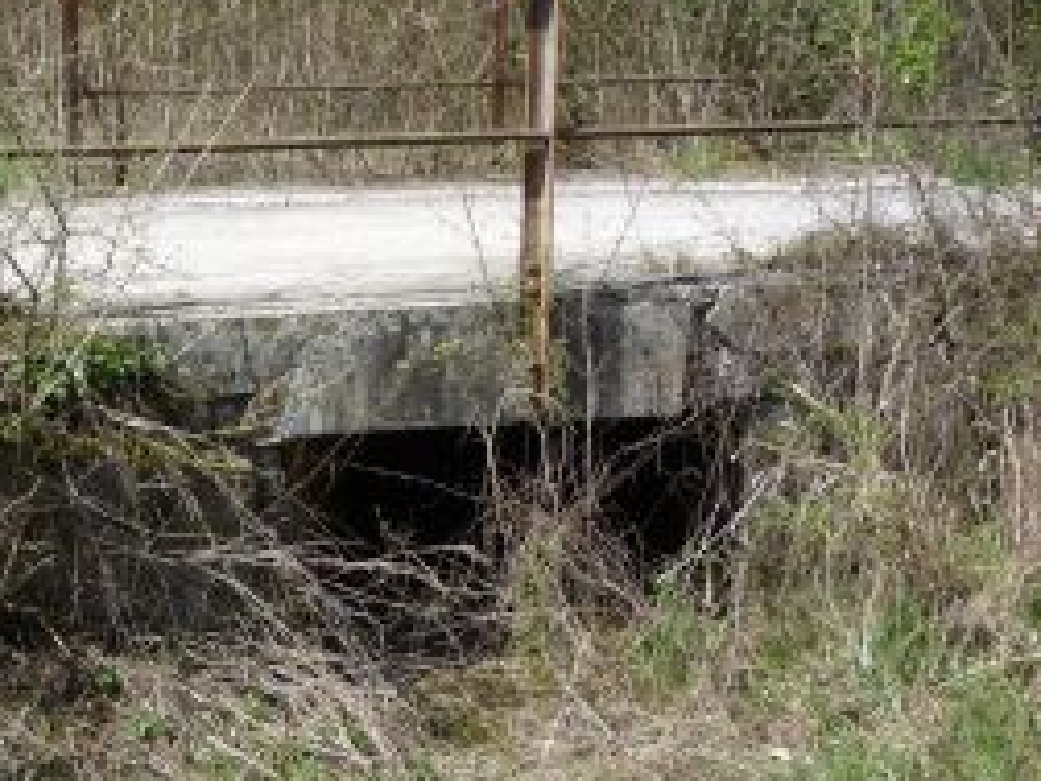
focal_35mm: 61
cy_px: 223
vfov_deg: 23.8
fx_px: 1834
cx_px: 302
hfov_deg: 31.3
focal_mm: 5.2
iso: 100
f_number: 4.5
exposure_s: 1/400
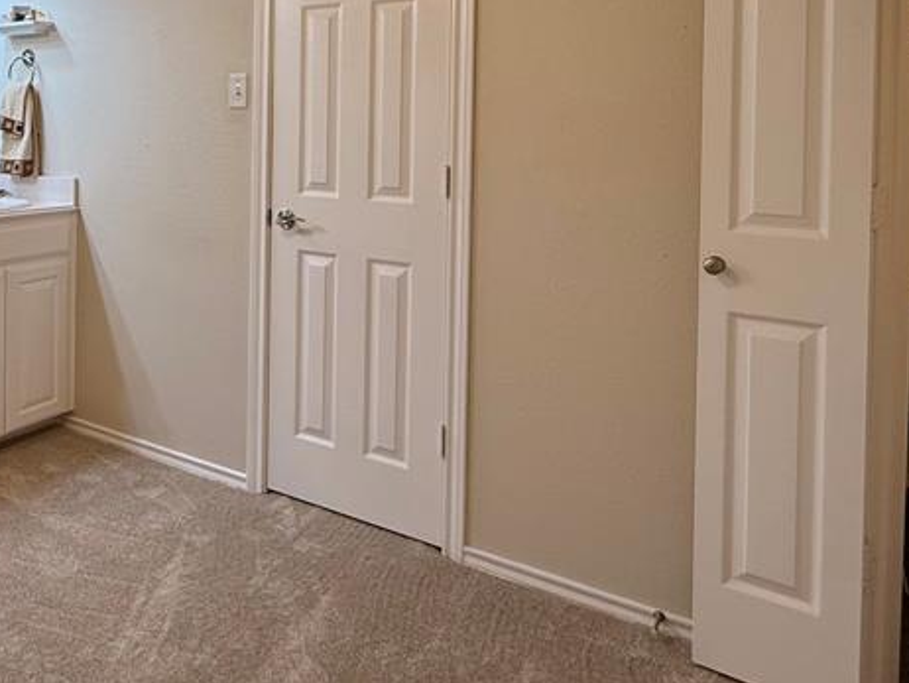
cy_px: 136
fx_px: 814
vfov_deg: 43.3
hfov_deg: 55.6
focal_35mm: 31
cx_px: 230
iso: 80
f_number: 2.2
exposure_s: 1/120
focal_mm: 2.22
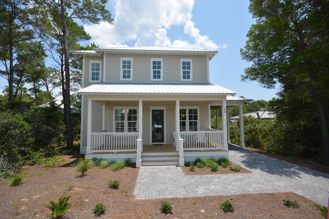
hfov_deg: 100.4
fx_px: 137
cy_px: 110
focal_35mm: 15
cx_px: 164
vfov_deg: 77.3
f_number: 8
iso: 110
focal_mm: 10
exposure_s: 1/250
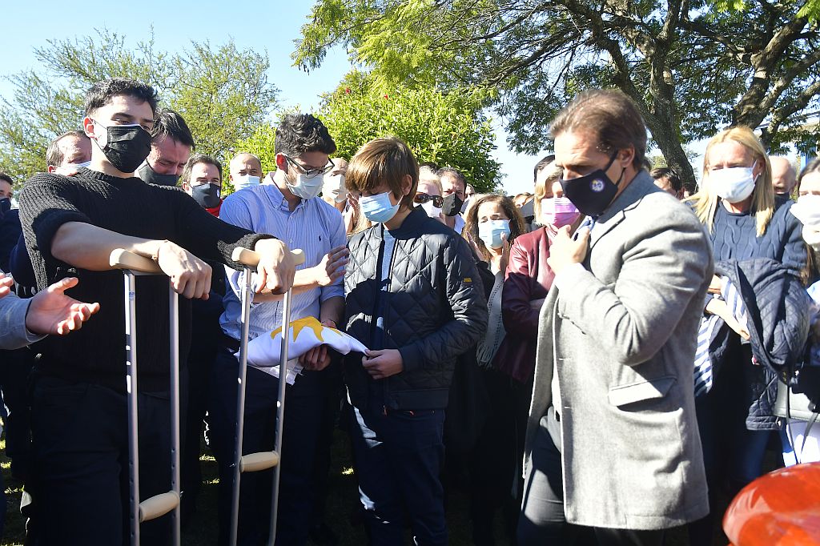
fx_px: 546
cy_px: 273
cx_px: 410
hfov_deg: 73.8
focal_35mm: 24
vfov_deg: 53.1
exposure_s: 1/1000
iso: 400
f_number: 4
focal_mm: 16
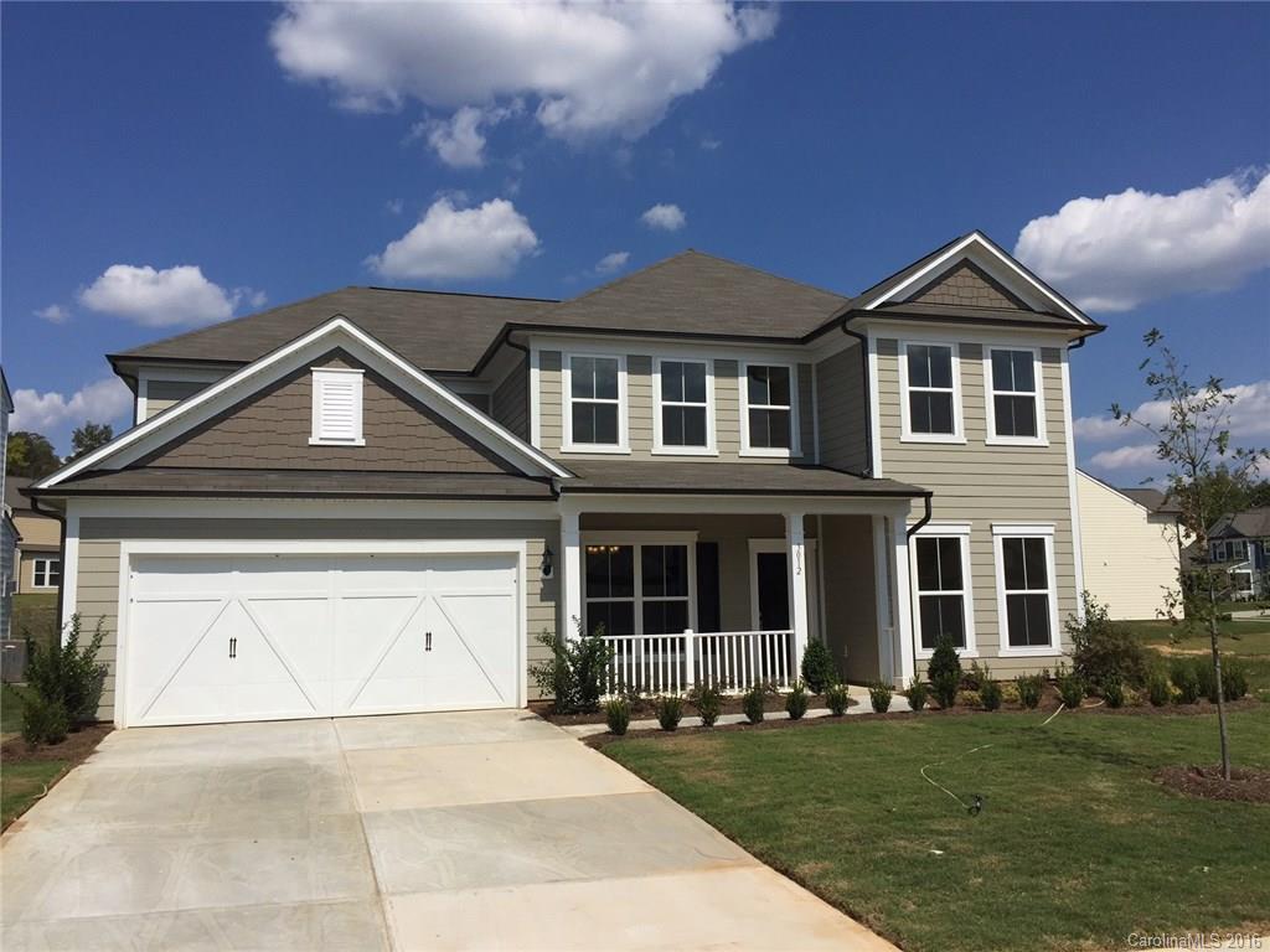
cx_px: 635
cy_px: 476
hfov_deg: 61.7
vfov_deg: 48.2
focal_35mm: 29
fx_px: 1064
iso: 32
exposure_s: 1/4950
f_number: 2.2
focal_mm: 4.15
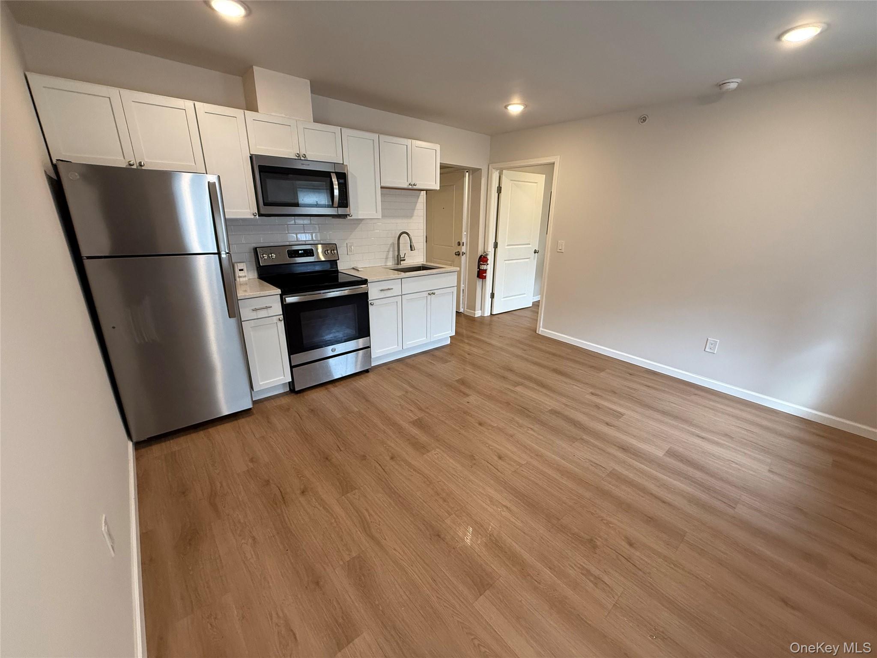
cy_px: 329
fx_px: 355
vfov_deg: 85.7
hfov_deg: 102.1
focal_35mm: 14
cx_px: 438
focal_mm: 2.22
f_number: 2.2
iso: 250
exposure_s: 1/120
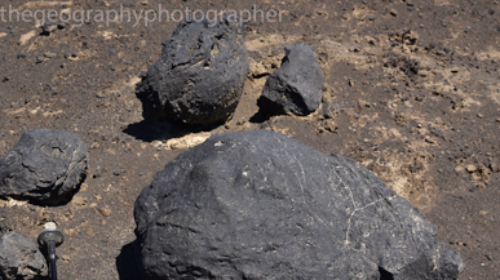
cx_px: 213
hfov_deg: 31.4
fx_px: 888
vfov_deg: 17.9
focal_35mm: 67
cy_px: 192
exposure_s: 1/100
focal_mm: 55
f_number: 11
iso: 100
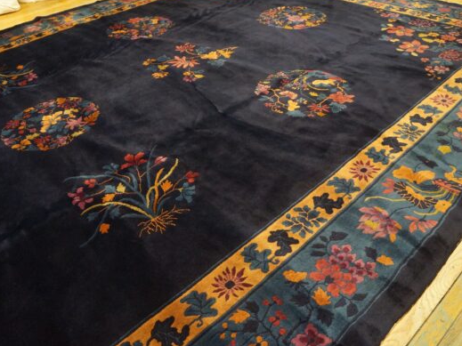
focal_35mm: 30
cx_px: 233
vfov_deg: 46.8
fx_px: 400
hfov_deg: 60.0
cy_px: 169
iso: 2500
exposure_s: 1/60
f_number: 4
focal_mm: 18
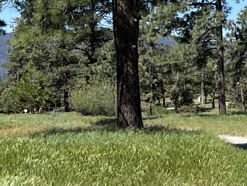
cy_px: 49
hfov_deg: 16.2
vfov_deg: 12.6
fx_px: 835
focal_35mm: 117
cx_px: 295
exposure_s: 1/3571
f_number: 1.5
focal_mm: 5.7
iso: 50
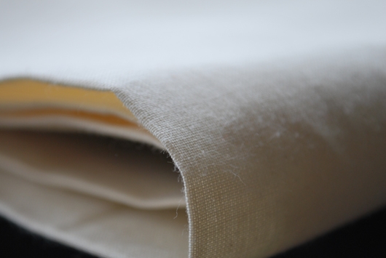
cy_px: 134
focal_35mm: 100
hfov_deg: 20.4
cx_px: 154
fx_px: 1069
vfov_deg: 13.8
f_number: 5.6
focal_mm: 55
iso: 200
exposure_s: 1/100
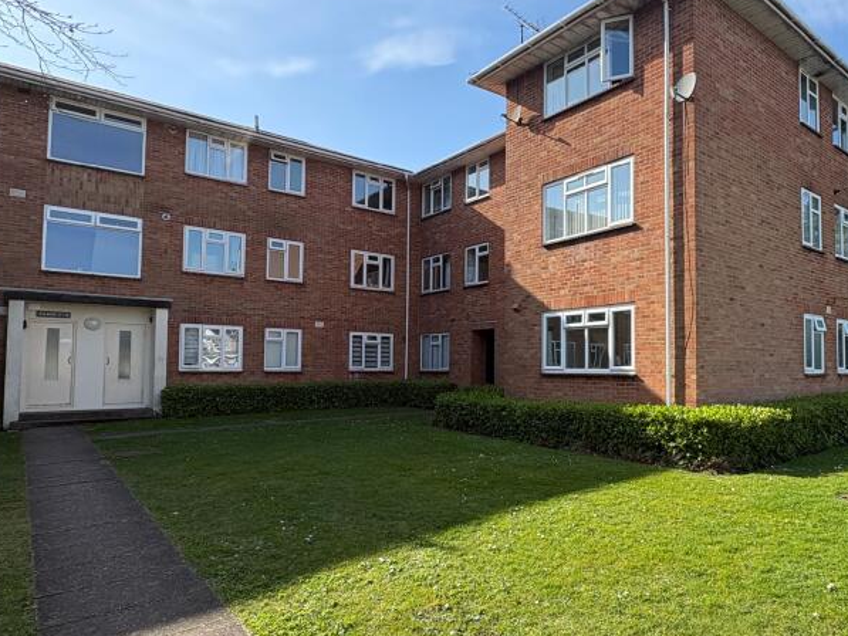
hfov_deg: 69.4
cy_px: 341
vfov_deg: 56.8
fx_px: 588
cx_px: 571
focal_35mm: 24
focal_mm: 2.22
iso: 64
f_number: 2.2
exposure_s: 1/693
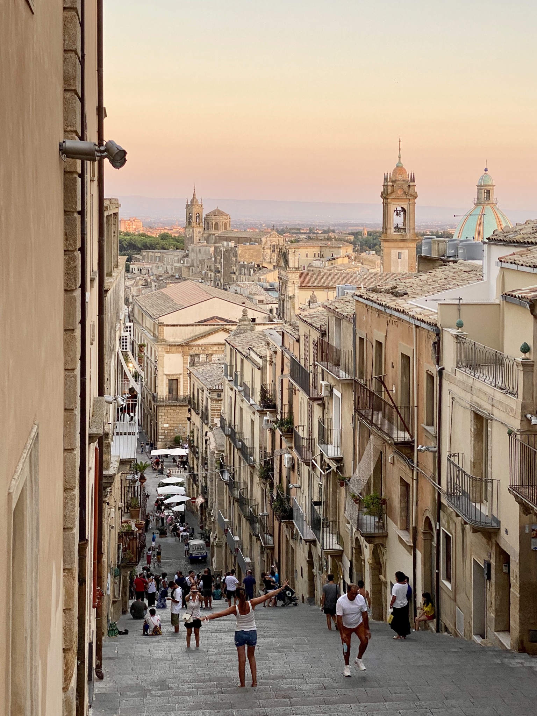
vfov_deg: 36.8
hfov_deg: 28.0
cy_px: 358
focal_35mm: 52
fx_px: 1076
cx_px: 268
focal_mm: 6
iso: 40
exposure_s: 1/122
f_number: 2
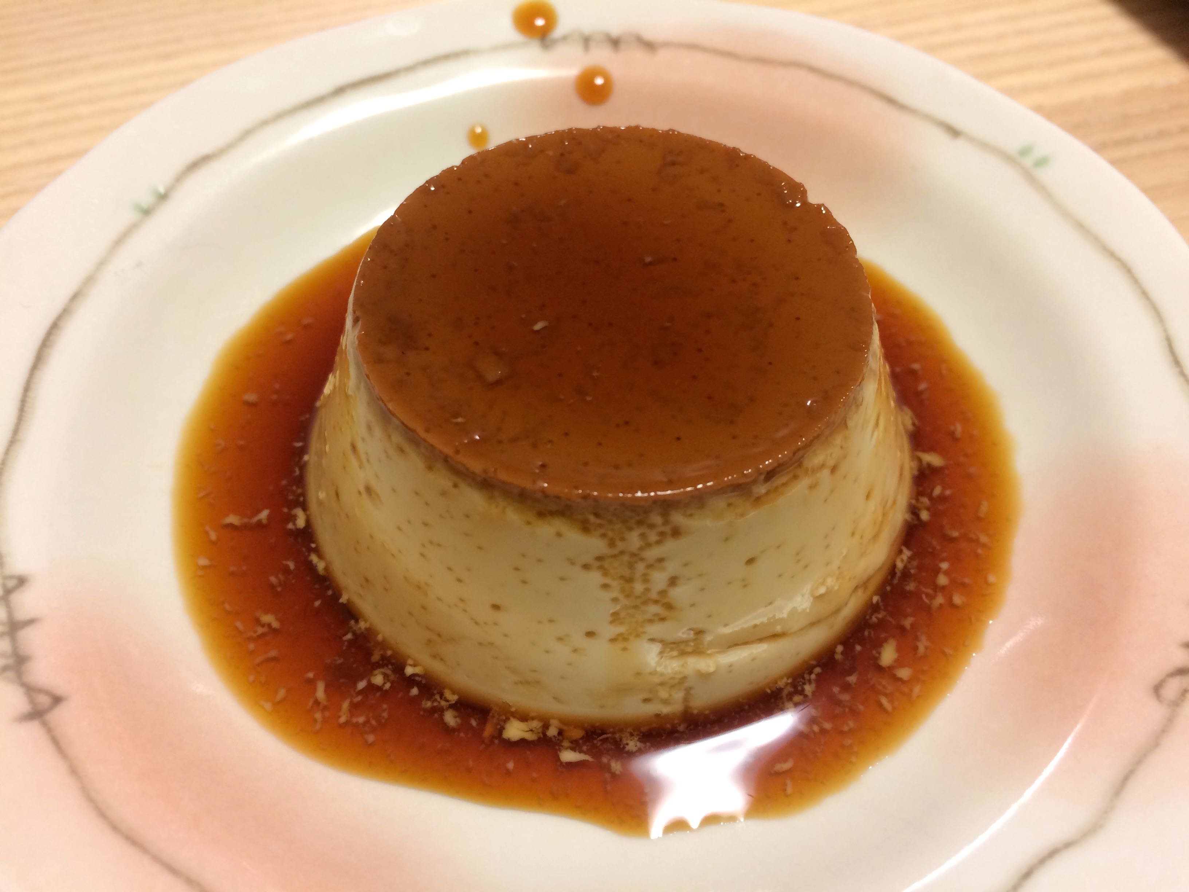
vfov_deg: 48.2
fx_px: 996
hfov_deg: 61.7
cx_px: 594
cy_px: 446
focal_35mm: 29
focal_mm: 4.15
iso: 80
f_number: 2.2
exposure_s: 1/30
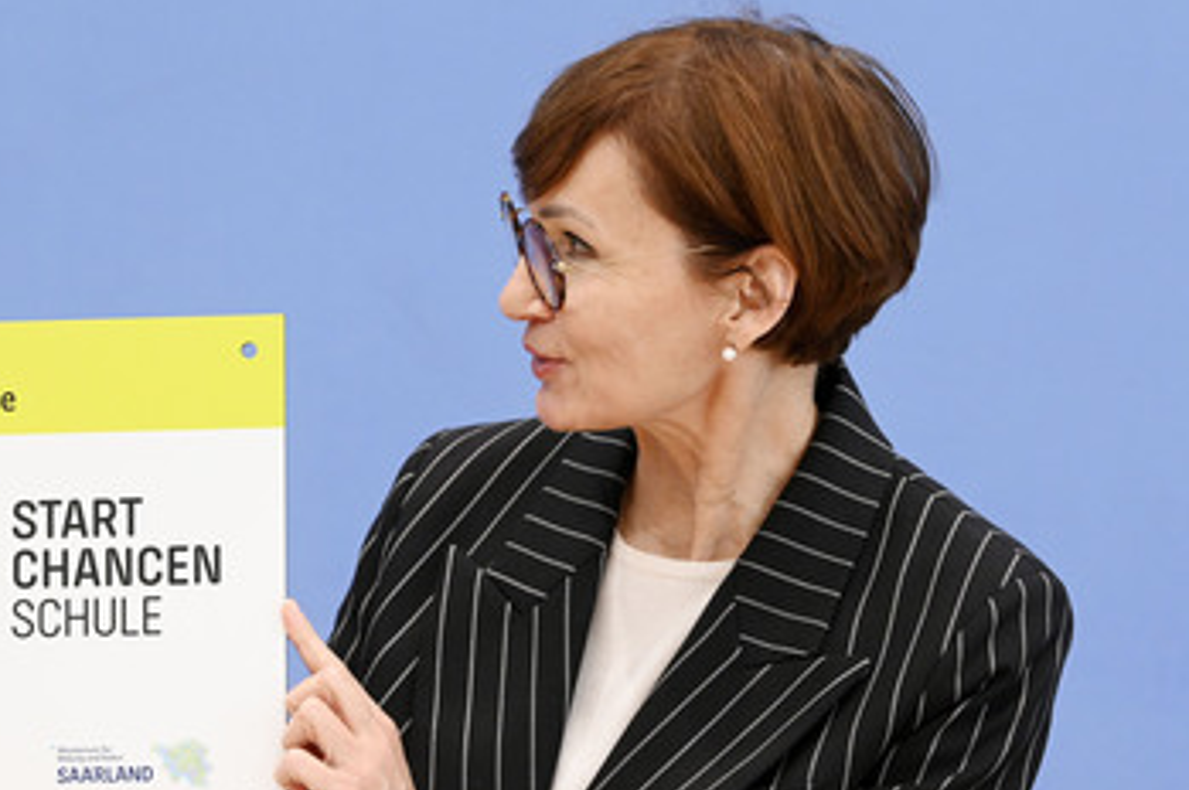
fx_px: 3927
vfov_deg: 11.5
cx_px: 468
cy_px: 443
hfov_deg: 17.2
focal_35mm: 119
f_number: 5
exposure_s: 1/640
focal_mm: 92
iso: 3200
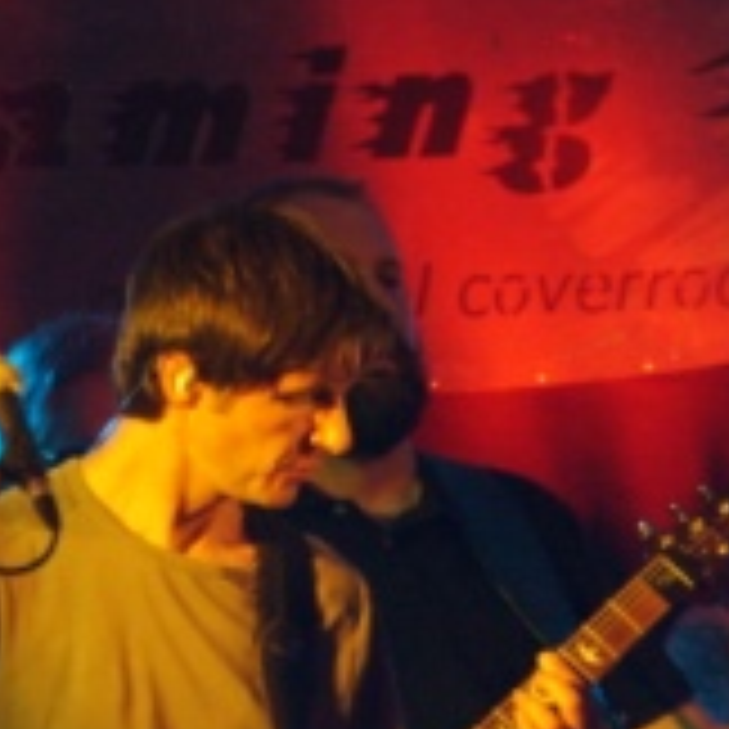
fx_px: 15106
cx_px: 396
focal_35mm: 634
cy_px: 189
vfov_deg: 2.8
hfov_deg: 2.8
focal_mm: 180
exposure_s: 1/50
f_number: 6.3
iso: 3200
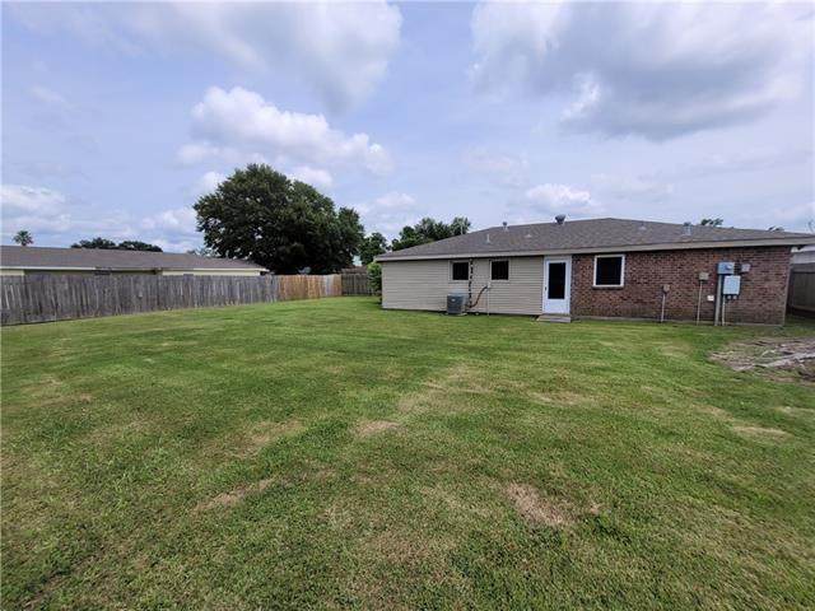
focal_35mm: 13
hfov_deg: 106.2
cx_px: 408
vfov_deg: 89.9
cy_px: 306
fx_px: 306
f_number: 2.2
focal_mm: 1.74
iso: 40
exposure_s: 1/1930
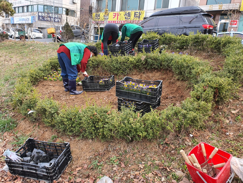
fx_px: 183
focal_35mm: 26
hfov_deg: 67.3
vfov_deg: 53.1
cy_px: 92
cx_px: 122
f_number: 2.4
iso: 50
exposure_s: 1/200
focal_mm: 4.3
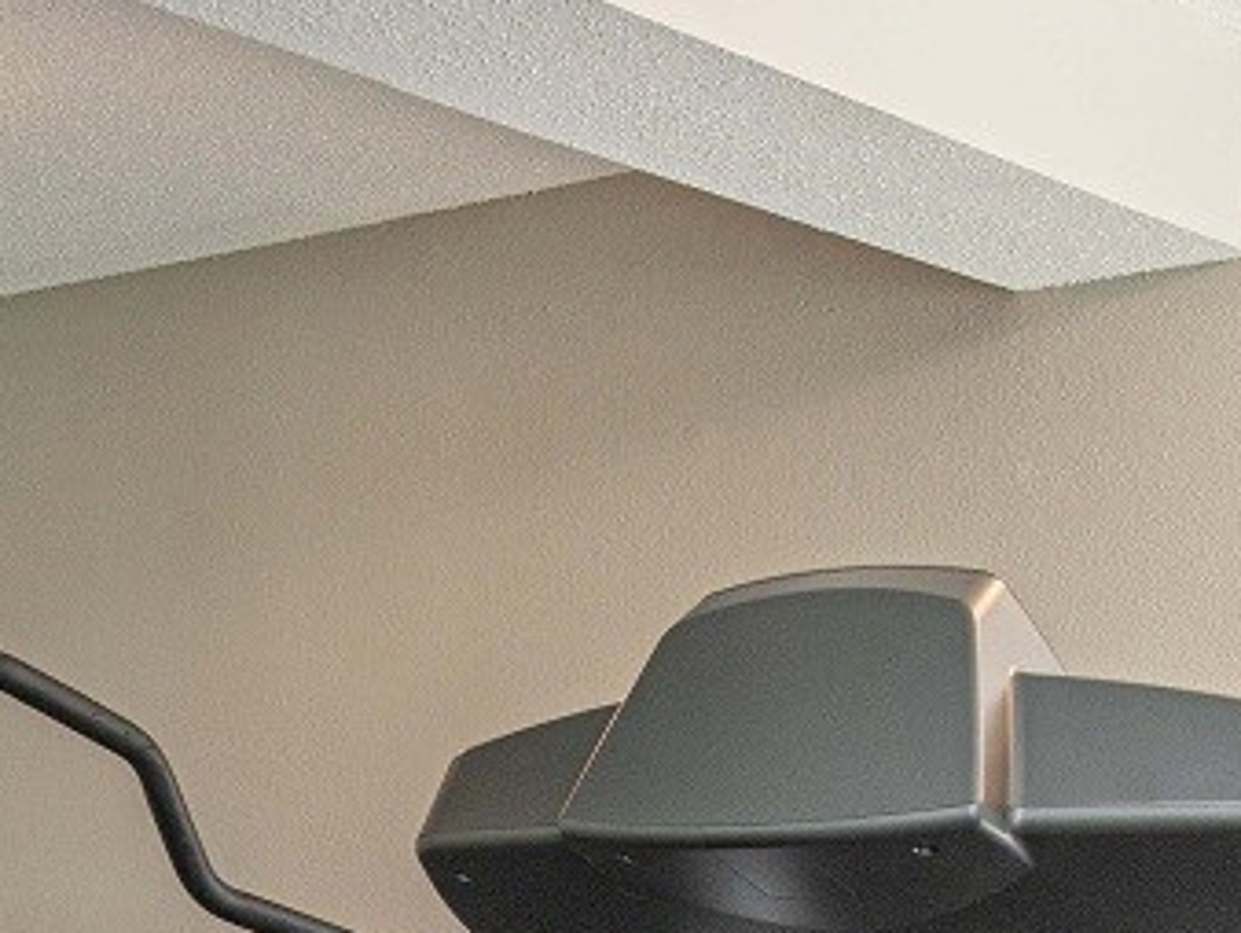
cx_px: -184
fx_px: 3157
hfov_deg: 21.0
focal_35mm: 88
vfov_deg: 15.8
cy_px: 1286
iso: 500
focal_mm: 16
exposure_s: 1/8
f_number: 11
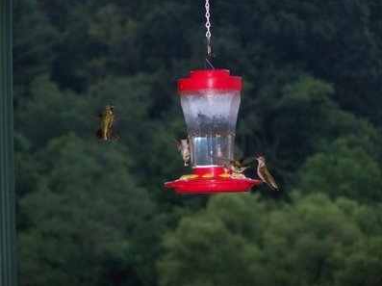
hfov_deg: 8.6
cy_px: 143
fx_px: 2547
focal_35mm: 231
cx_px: 191
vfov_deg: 6.4
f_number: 3.2
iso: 320
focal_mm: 37.9
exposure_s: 1/80
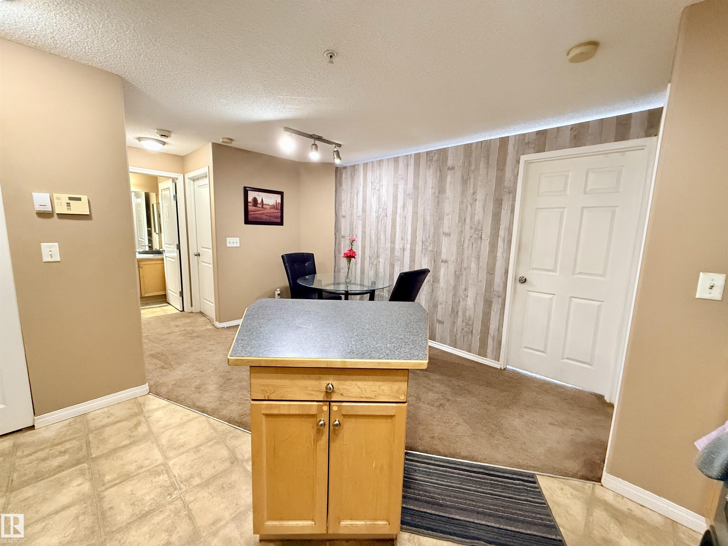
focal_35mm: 14
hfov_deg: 102.1
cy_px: 273
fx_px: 294
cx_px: 364
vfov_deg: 85.7
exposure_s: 1/60
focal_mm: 2.22
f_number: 2.2
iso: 640
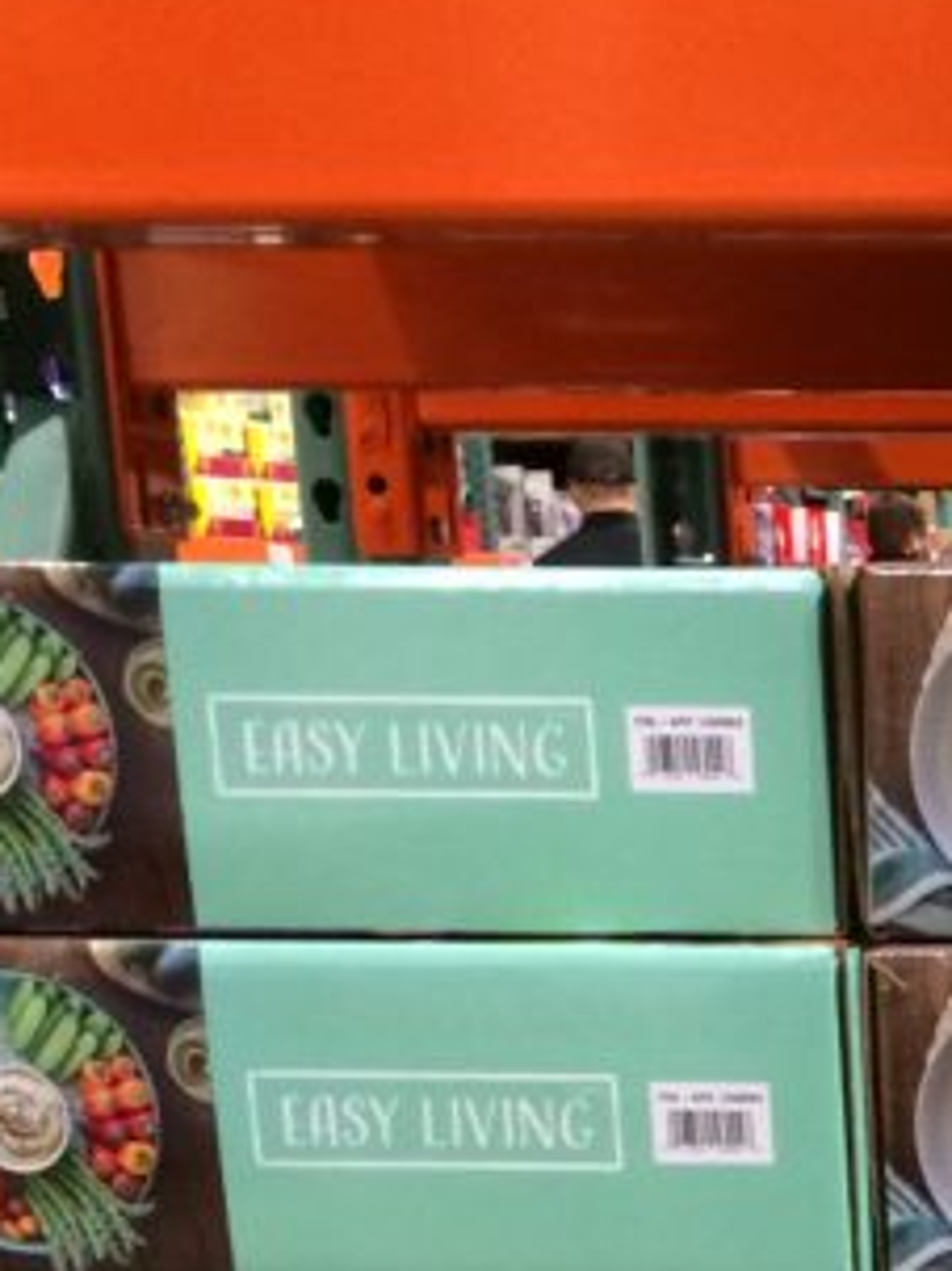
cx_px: 1506
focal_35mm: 98
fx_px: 3596
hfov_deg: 14.0
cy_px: 1753
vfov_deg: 18.3
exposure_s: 1/33
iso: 250
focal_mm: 4.15
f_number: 2.2
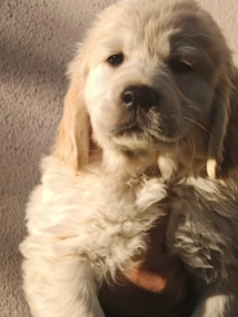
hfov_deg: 13.3
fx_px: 1017
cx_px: 135
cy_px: 181
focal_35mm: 111
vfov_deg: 17.7
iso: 50
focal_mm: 15.38
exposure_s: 1/100
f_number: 2.6
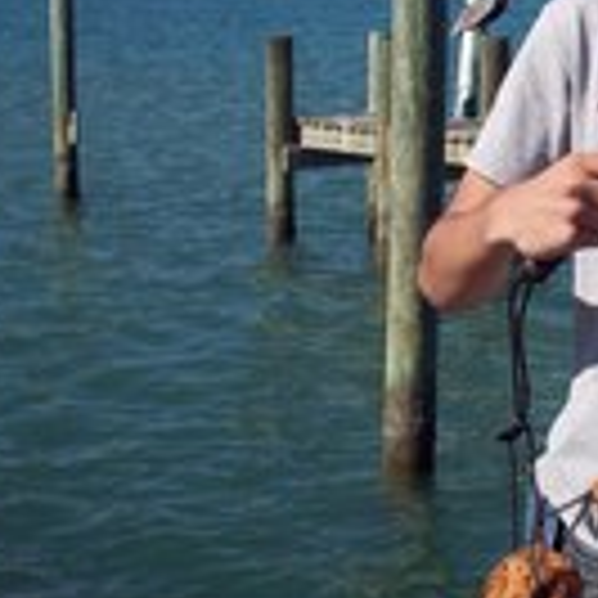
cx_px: 688
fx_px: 2384
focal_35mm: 122
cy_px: 72
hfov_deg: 13.9
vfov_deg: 14.2
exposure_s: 1/593
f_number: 6.3
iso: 80
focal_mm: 7.6
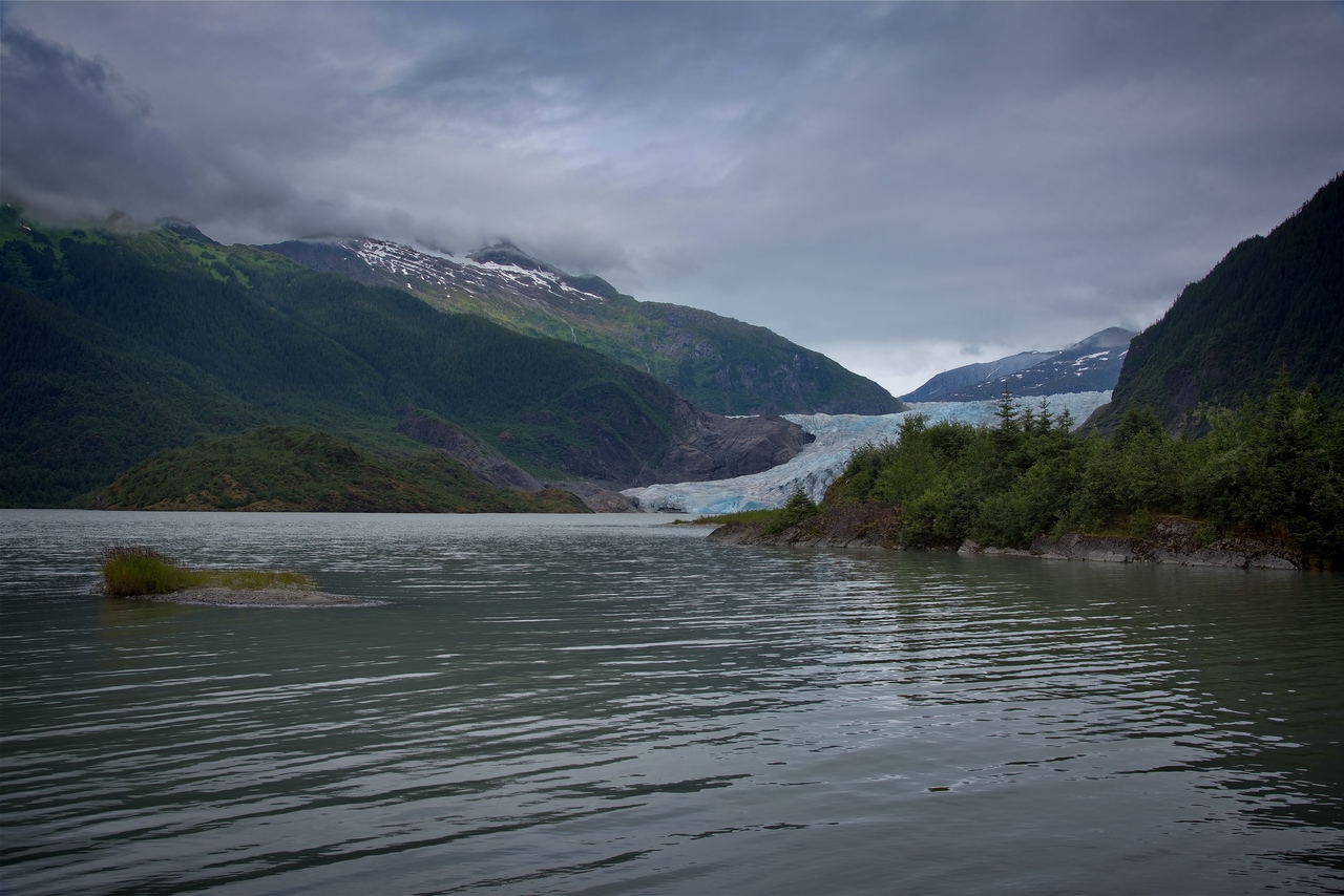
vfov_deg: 38.9
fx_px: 1270
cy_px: 448
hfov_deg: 55.8
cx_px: 672
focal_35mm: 34
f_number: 9
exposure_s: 1/320
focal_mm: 34
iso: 100
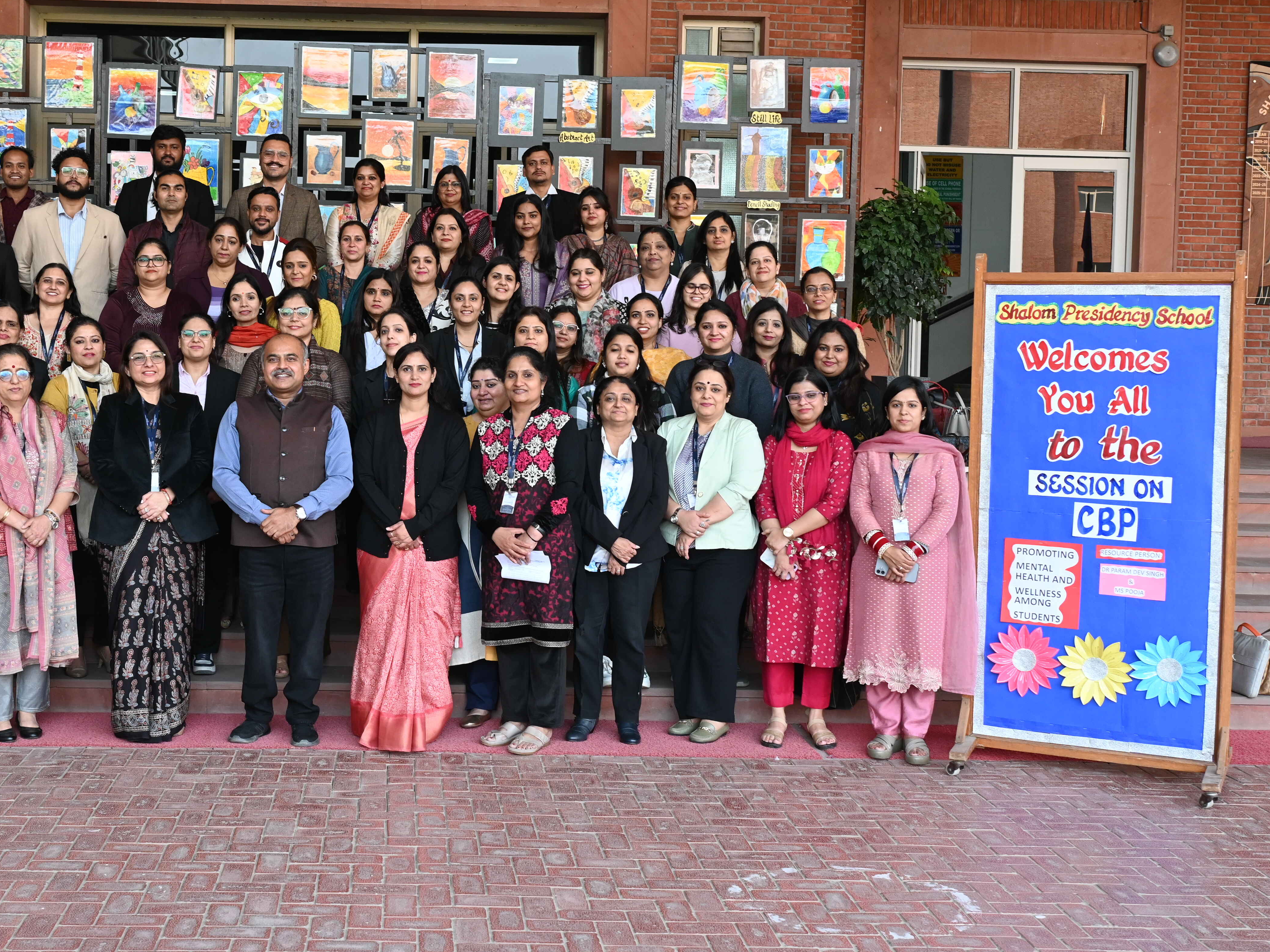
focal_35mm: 46
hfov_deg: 40.8
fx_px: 1688
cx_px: 434
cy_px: 413
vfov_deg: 31.5
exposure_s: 1/125
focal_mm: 24
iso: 640
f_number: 4
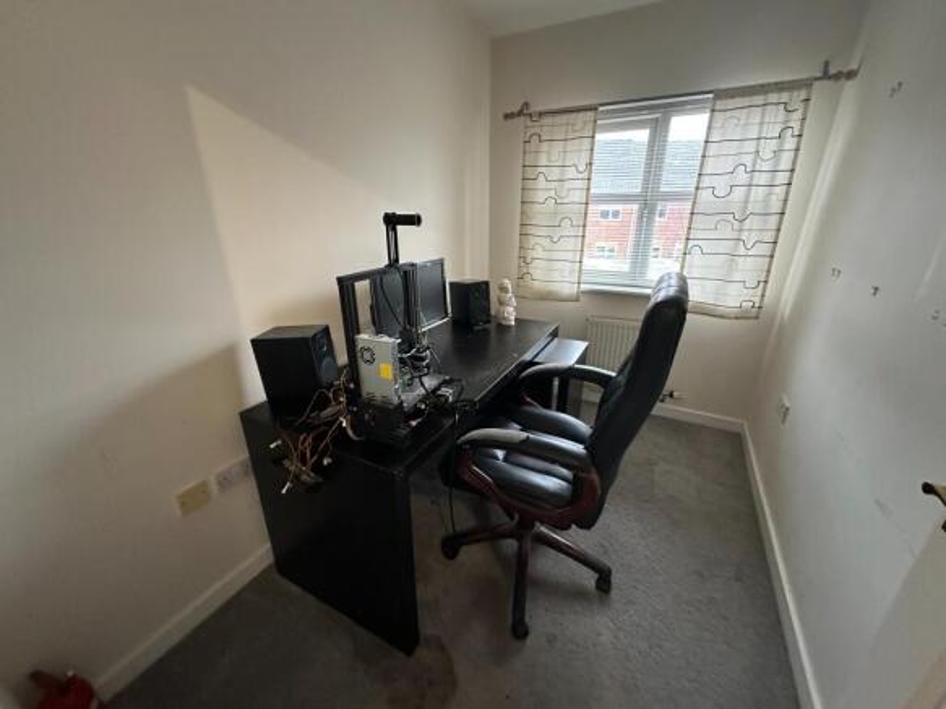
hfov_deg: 102.1
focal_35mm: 14
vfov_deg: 85.7
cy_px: 354
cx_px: 473
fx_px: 383
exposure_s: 1/50
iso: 1000
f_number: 2.2
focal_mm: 2.22
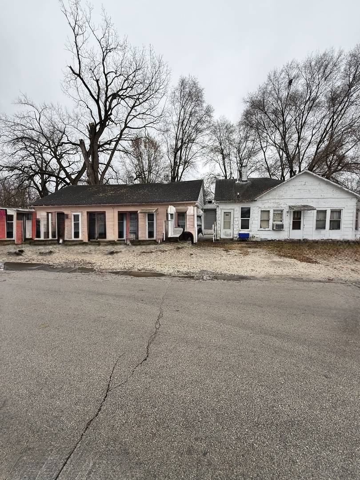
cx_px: 180
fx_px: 194
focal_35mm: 14
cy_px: 240
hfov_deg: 85.7
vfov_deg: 102.1
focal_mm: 2.22
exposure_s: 1/374
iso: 50
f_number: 2.2
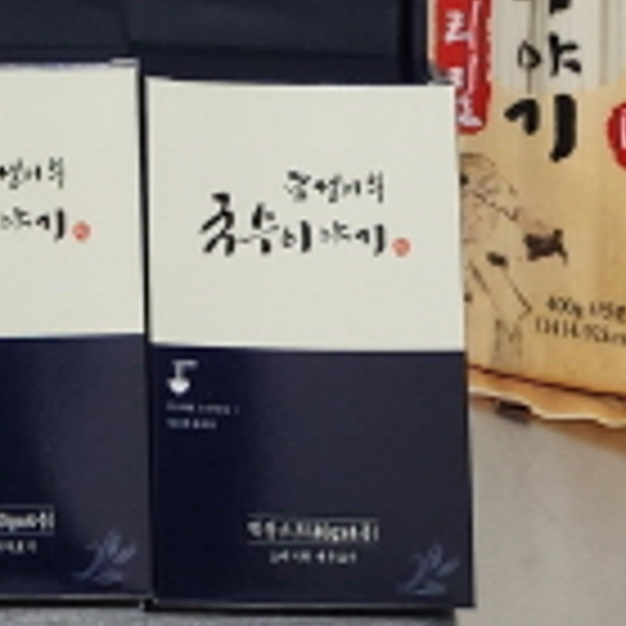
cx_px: -113
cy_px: -16
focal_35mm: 73
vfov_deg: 22.6
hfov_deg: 22.0
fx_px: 1494
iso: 250
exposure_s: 1/120
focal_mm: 5.4
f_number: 1.8
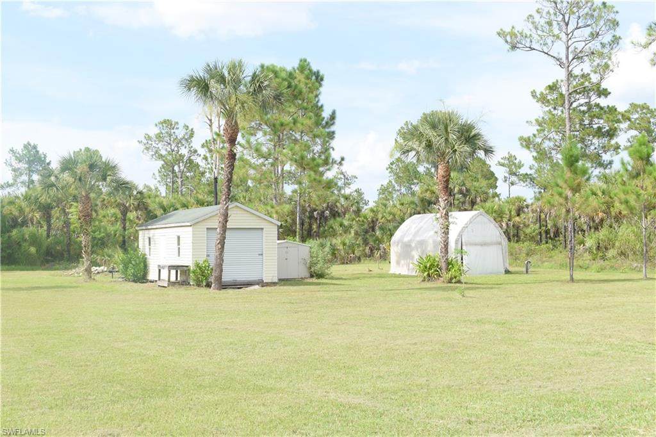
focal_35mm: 44
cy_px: 218
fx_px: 792
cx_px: 328
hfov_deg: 45.0
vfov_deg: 30.8
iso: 220
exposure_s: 1/250
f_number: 8
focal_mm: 29
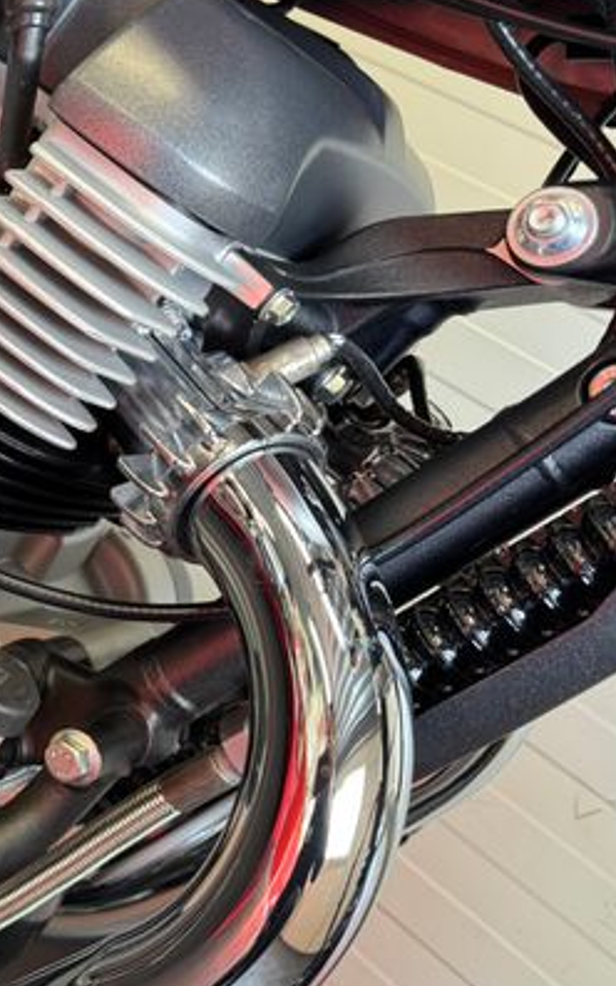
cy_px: 482
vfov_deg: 48.2
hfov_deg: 26.7
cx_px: -174
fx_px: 1102
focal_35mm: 41
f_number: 1.78
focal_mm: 6.76
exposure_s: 1/50
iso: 125
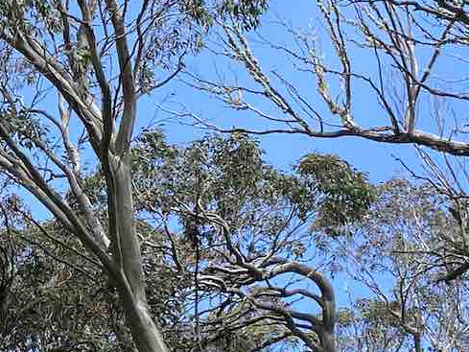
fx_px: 1382
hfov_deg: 17.7
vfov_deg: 14.2
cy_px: 394
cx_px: -191
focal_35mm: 102
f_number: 1.8
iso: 32
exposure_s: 1/1218
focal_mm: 4.25
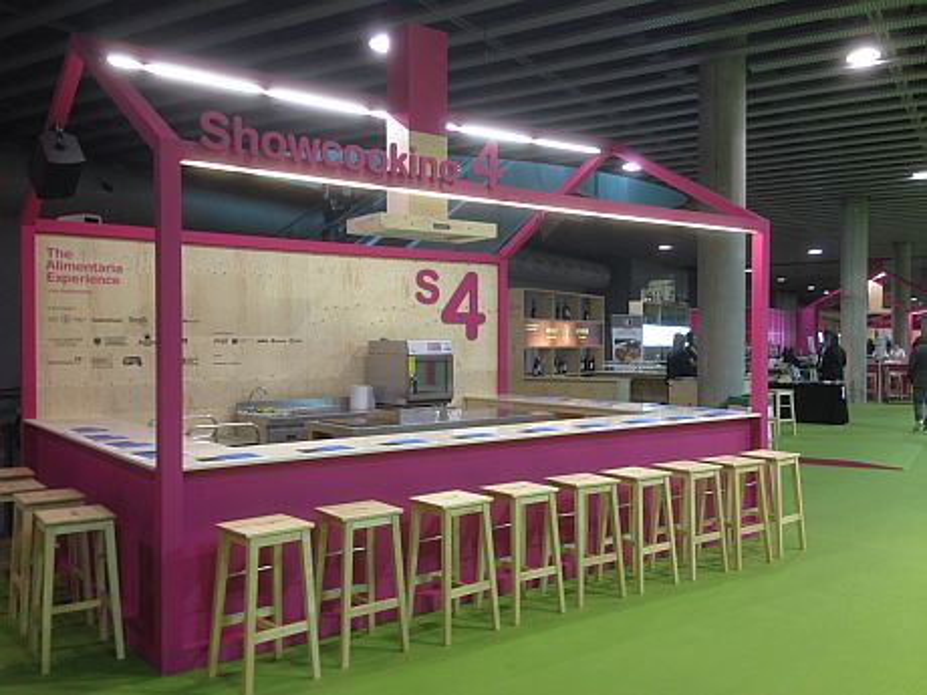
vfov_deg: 42.9
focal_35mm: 33
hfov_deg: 55.4
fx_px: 884
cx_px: 464
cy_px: 348
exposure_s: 1/20
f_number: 2.4
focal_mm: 4.12
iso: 80
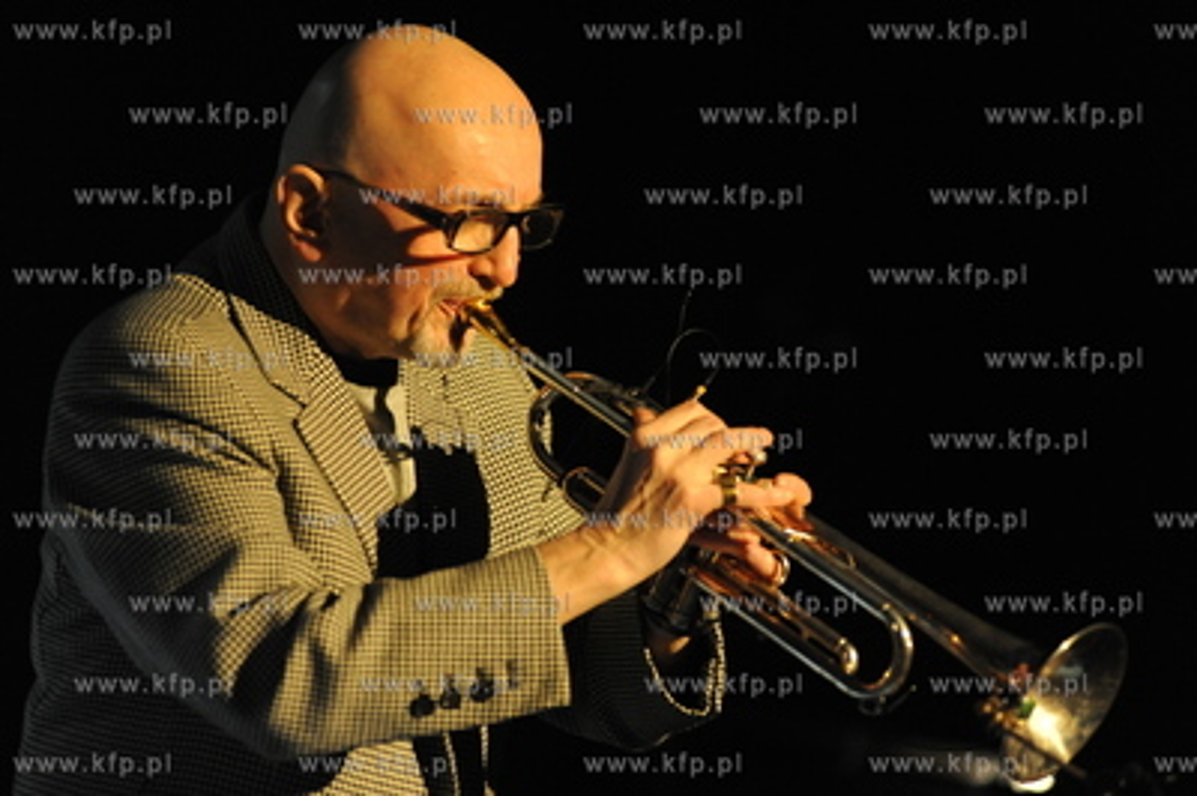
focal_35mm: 200
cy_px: 398
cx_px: 598
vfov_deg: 6.9
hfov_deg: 10.3
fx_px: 6644
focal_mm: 200
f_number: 2.8
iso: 3200
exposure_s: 1/125
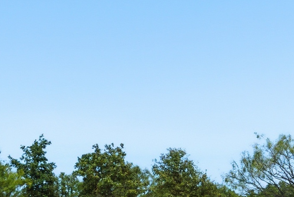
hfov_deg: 26.0
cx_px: 42
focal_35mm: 76
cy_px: 201
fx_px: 621
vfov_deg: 17.5
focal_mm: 16
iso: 1600
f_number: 11
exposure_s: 1/8000
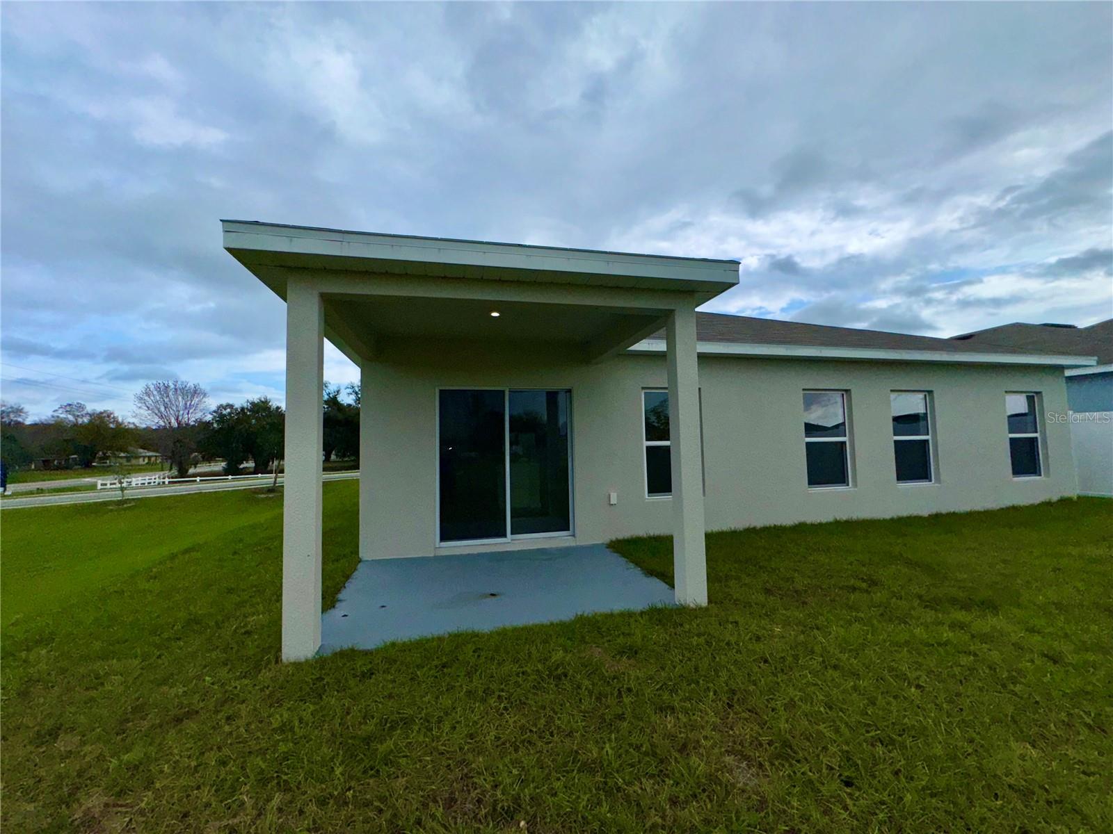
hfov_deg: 102.1
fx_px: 450
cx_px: 556
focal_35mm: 14
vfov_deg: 85.7
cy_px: 417
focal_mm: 2.22
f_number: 2.2
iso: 32
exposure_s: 1/5263
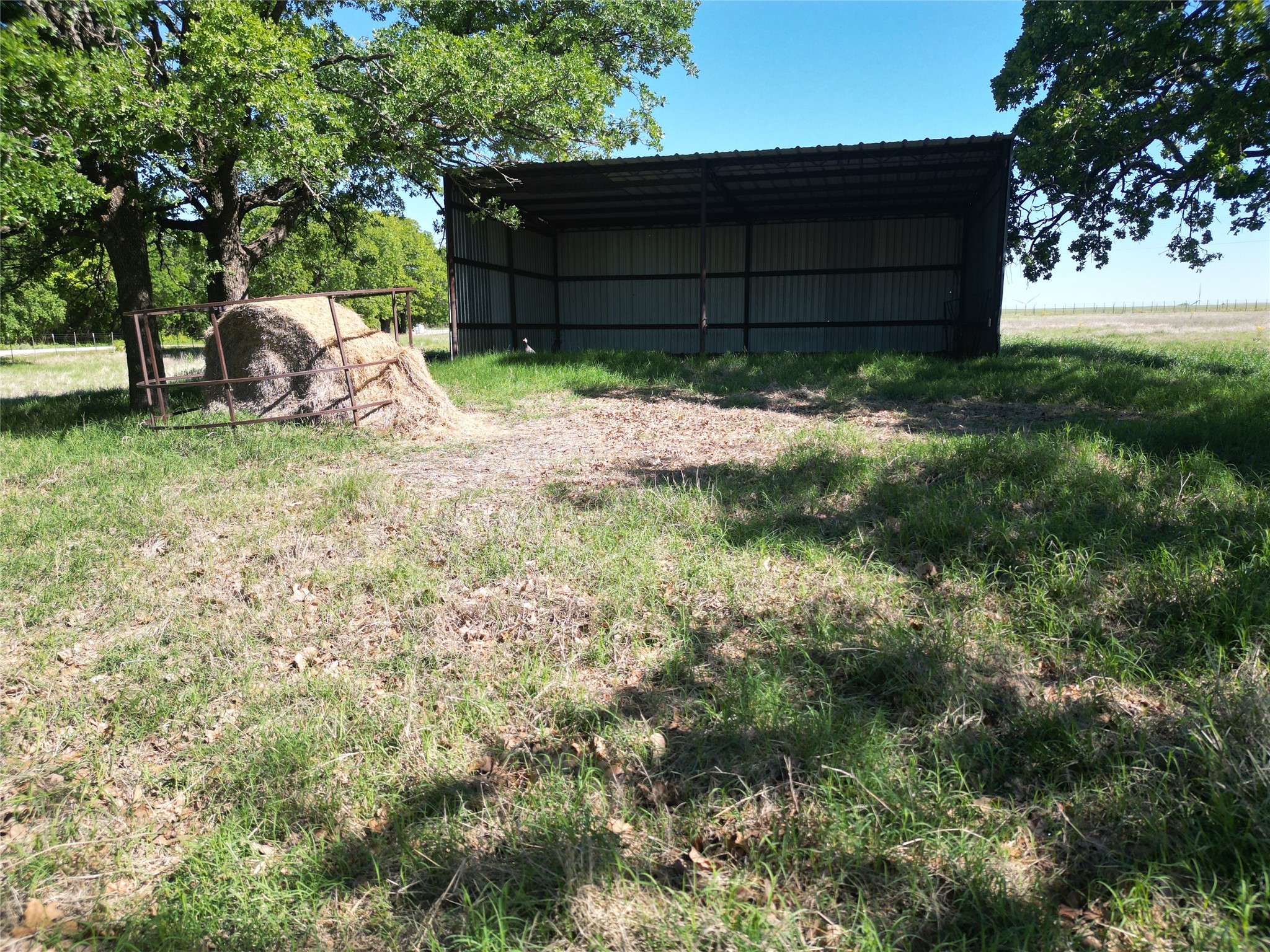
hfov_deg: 71.6
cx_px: 635
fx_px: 881
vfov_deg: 56.8
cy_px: 476
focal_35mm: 24
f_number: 1.7
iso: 100
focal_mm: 6.72
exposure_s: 1/1250
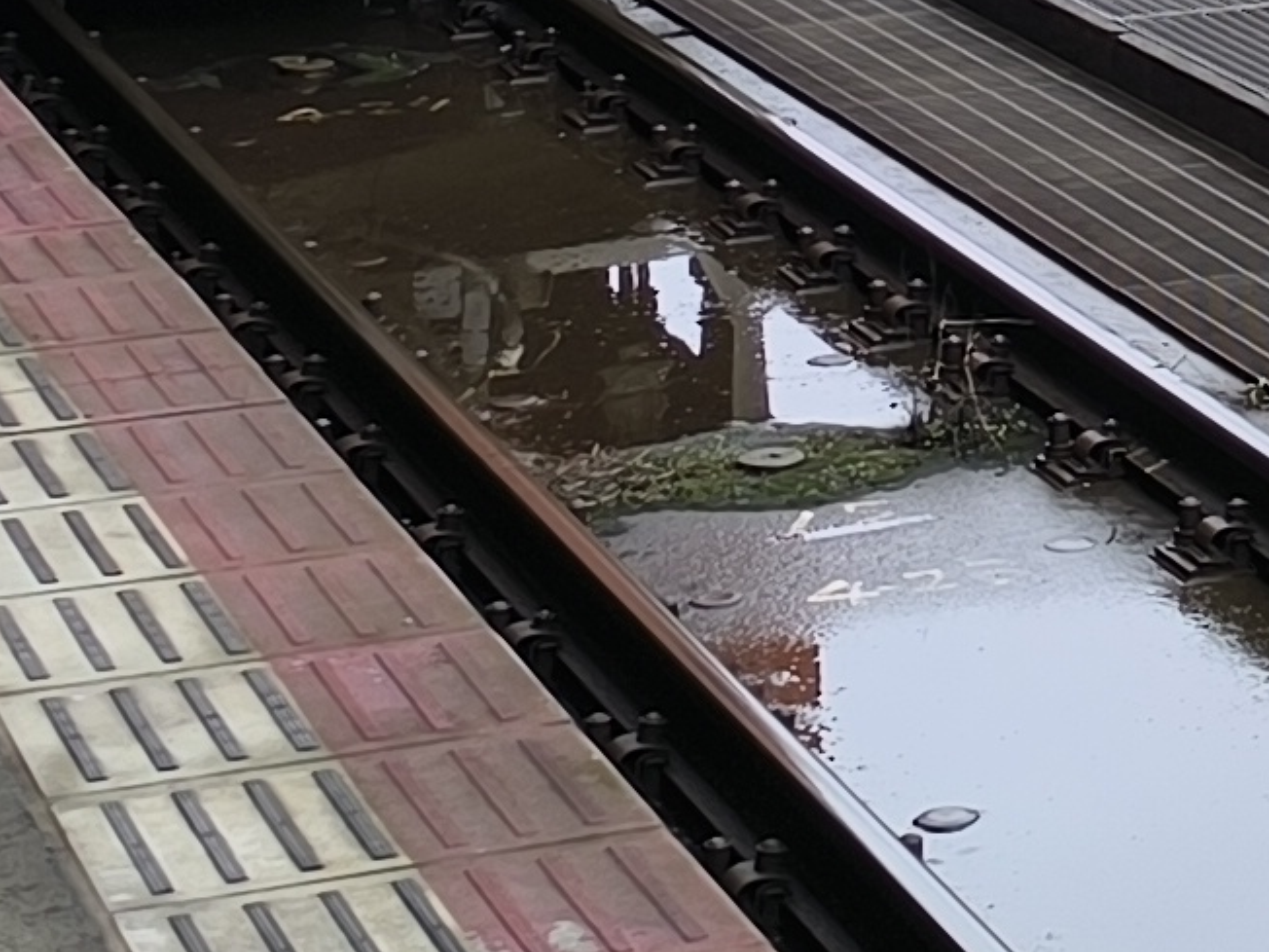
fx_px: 5279
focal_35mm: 144
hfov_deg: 12.9
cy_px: -1098
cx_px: 1960
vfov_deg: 9.5
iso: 50
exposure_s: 1/139
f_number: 1.65
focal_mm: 6.14
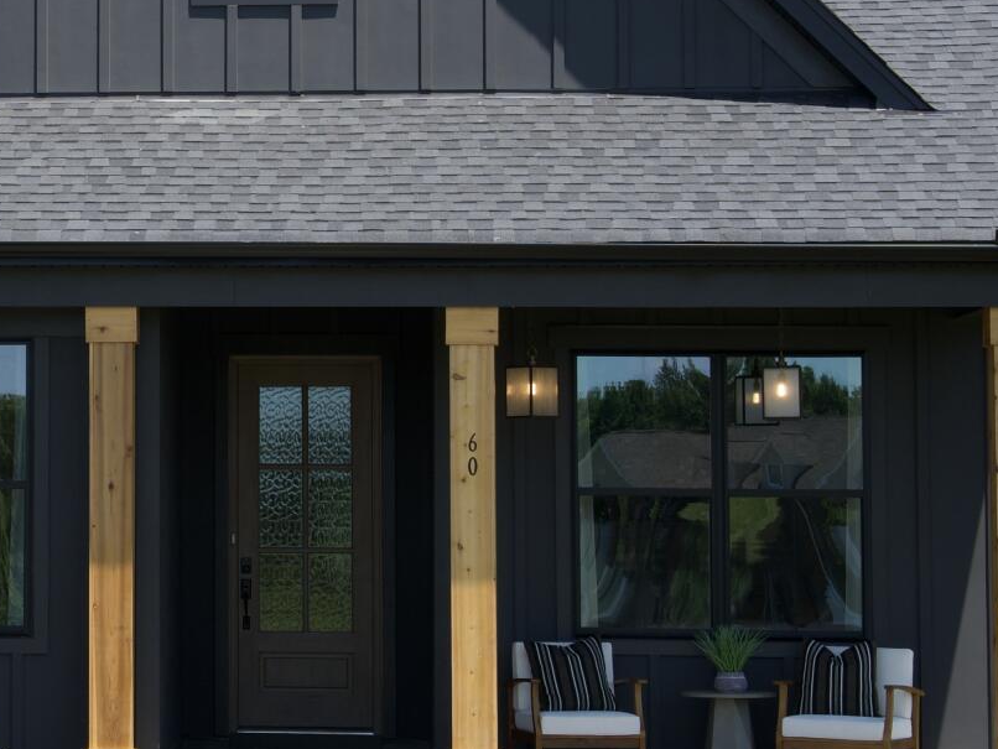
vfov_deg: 10.9
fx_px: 3922
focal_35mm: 136
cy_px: 253
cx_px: -222
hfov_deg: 14.0
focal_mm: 38
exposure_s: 1/80
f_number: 11
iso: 100
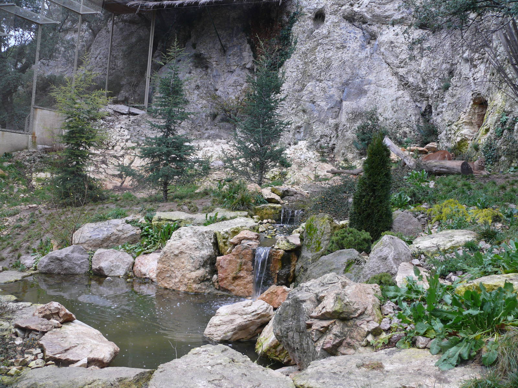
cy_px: 194
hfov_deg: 52.6
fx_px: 524
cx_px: 259
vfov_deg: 40.7
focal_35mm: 35
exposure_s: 1/60
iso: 100
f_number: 2.8
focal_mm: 7.4
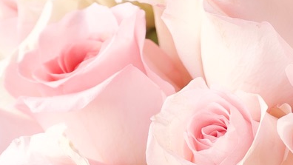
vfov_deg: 3.6
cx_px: 479
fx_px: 2603
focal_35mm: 335
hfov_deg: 6.3
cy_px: 120
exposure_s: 1/100
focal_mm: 37
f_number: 3.2
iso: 160
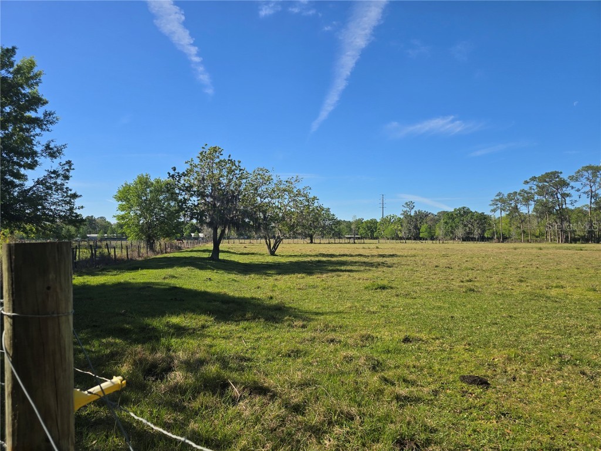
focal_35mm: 23
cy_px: 226
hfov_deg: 73.9
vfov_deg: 58.9
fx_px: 399
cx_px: 300
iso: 12
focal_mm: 6.3
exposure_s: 1/781
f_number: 1.7
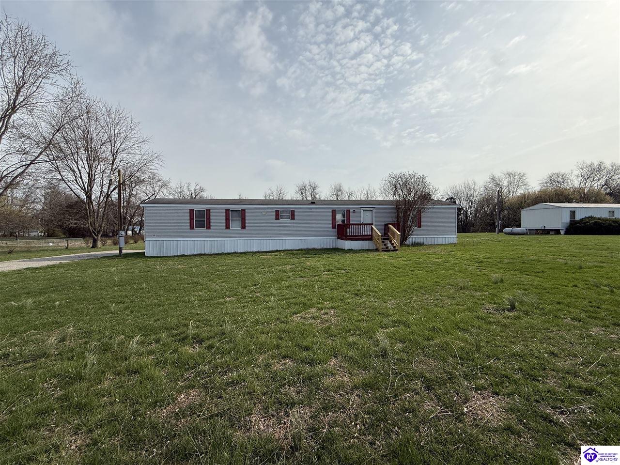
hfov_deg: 102.1
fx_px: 251
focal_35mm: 14
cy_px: 232
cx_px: 310
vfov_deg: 85.7
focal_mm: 2.22
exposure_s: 1/3125
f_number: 2.2
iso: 50
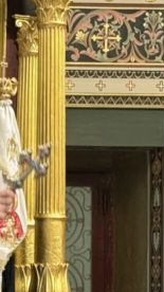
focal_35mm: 194
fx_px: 1502
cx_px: -93
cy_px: 262
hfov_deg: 6.2
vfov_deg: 11.0
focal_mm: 6.76
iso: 200
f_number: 1.78
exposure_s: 1/33
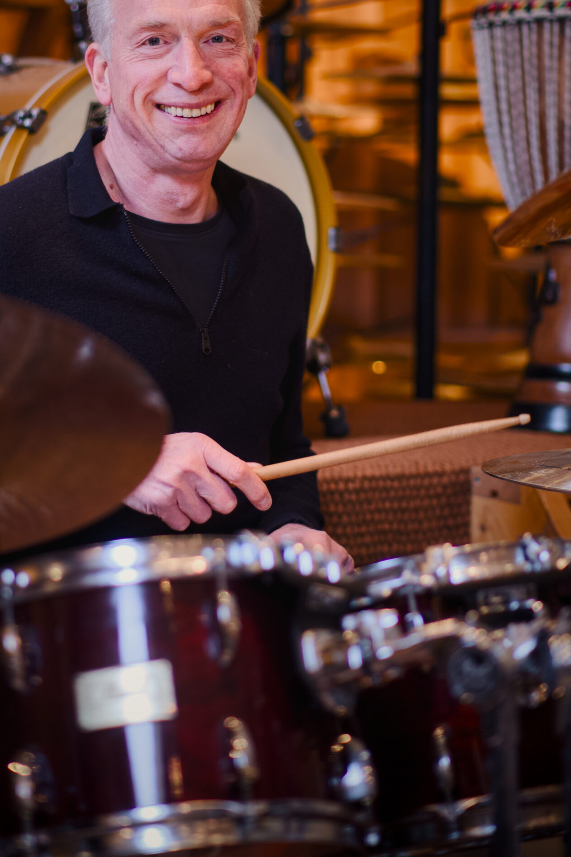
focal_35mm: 114
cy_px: 284
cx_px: 187
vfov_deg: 17.9
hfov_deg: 12.0
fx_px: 2711
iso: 250
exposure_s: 1/42
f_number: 1.4
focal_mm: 56
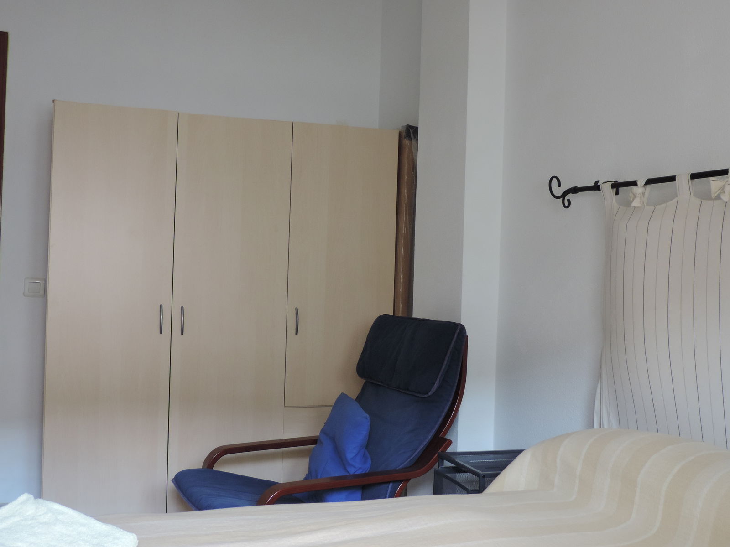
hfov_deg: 43.9
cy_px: 274
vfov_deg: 33.6
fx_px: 907
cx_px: 365
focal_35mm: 43
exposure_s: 1/50
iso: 320
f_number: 3.4
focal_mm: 7.6
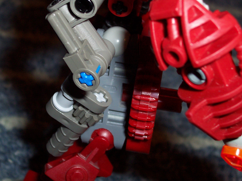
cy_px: 76
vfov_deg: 20.4
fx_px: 503
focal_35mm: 72
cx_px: 90
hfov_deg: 26.9
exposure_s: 1/60
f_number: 3.4
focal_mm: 8.6
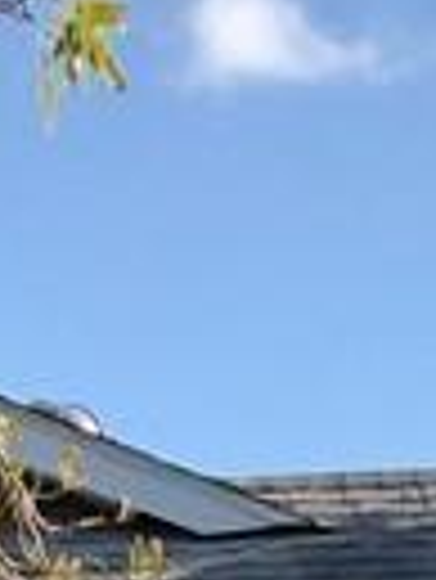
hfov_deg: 6.6
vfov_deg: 8.2
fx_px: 3722
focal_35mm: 222
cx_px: -121
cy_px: 1380
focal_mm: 4
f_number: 1.8
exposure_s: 1/917
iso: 20
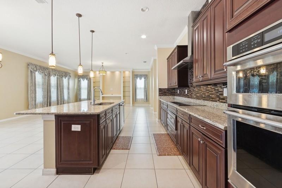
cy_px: 94
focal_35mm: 15
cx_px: 141
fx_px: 117
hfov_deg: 100.4
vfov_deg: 77.2
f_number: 11
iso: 200
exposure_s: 1/1.25
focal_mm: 10
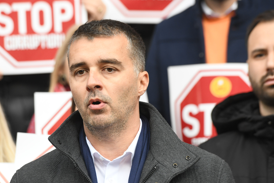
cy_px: 108
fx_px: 1903
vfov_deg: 5.5
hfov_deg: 8.2
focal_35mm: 250
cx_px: 114
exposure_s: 1/1000
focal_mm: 200
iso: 1600
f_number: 5.6
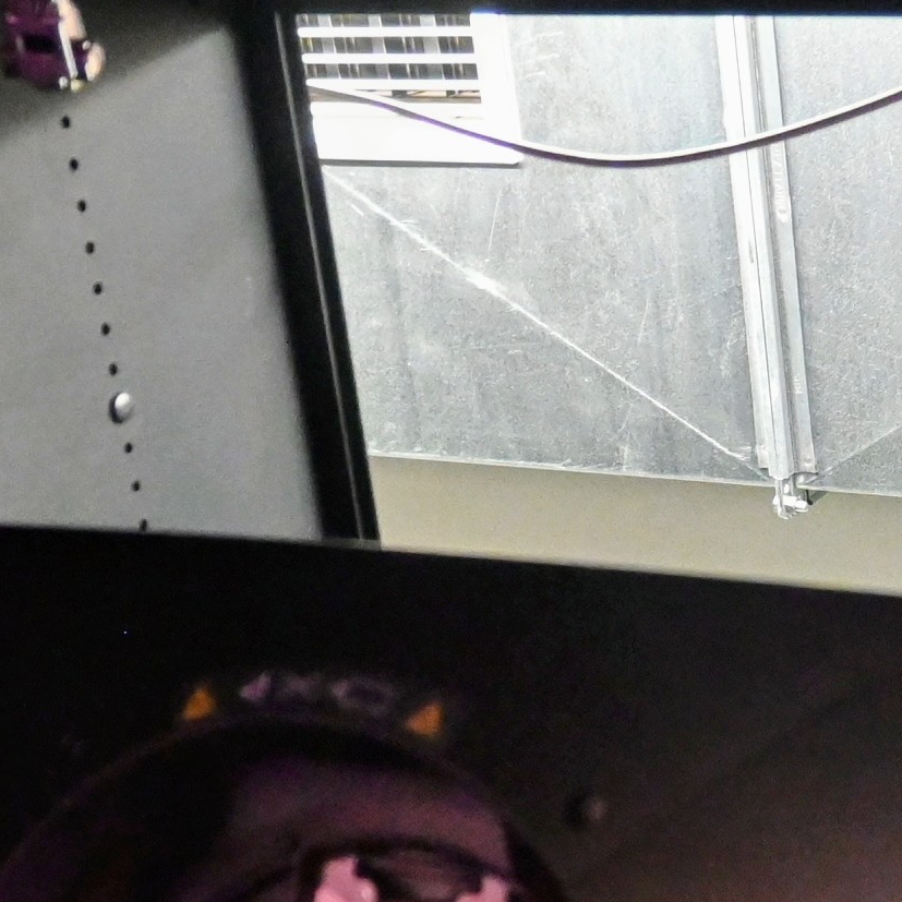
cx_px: 790
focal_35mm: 103
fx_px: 3036
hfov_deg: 16.7
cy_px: 951
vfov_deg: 16.5
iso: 3200
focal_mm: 16
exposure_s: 1/80
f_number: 3.5
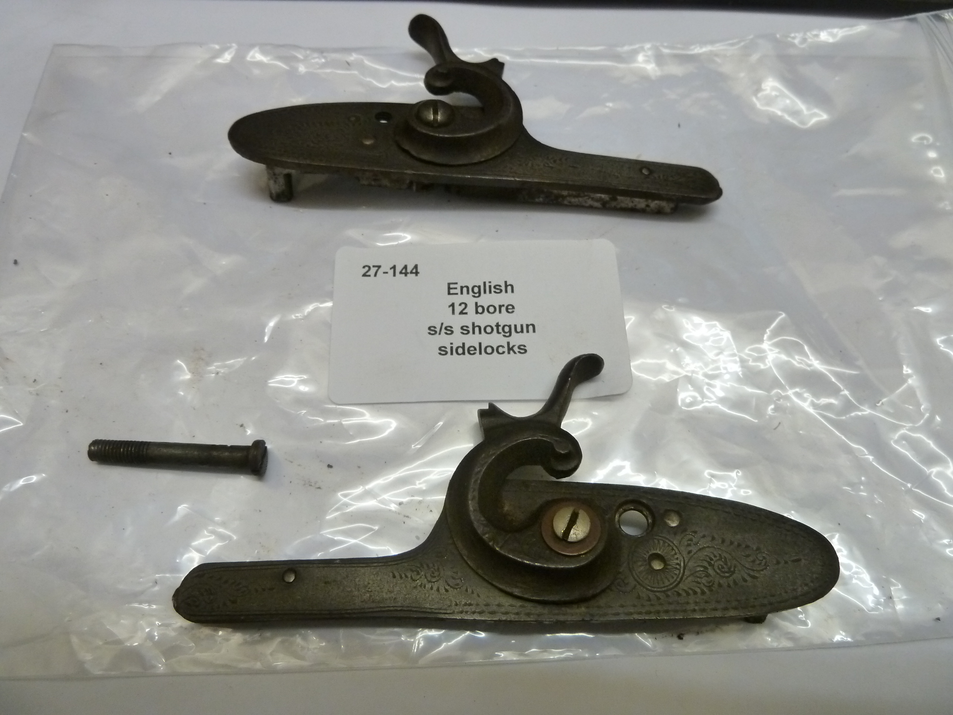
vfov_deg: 54.9
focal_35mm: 25
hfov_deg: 69.4
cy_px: 358
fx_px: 688
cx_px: 476
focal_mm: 4.1
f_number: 3.3
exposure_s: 1/30
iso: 320
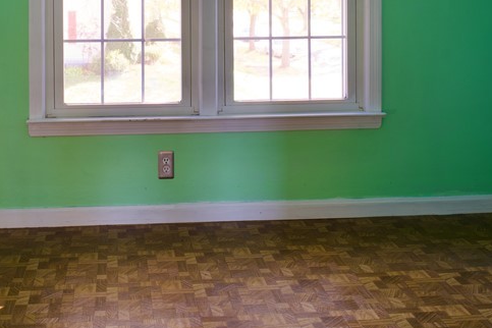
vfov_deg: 23.9
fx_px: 738
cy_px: -6
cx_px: 177
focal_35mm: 54
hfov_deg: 36.6
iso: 100
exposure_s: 1/3
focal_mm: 24
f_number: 8
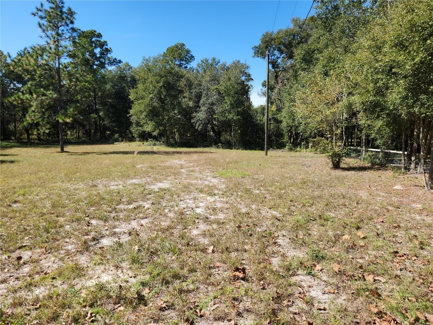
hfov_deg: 73.9
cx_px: 216
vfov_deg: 58.9
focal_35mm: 23
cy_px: 162
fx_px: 288
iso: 20
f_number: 1.8
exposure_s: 1/843
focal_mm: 5.4
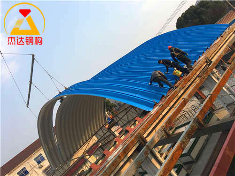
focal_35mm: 29
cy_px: 88
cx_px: 118
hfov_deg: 61.7
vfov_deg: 48.2
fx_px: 197
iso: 25
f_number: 2.2
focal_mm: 4.15
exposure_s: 1/769
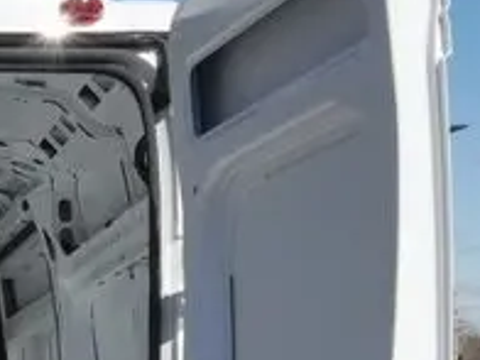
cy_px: 574
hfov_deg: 16.3
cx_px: -228
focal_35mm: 111
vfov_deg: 12.5
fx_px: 1539
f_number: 20
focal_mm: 17
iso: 200
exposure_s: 1/100
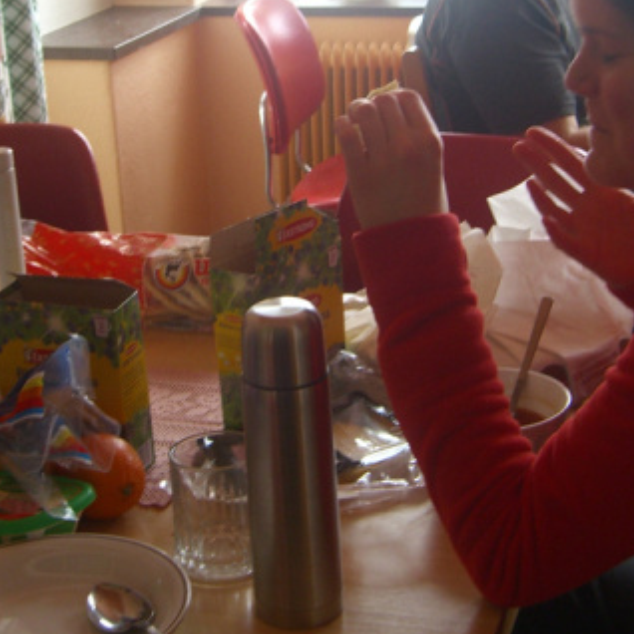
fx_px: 1533
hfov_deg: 23.3
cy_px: 182
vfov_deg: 23.2
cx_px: 259
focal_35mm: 74
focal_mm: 7.9
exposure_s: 1/50
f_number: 2.8
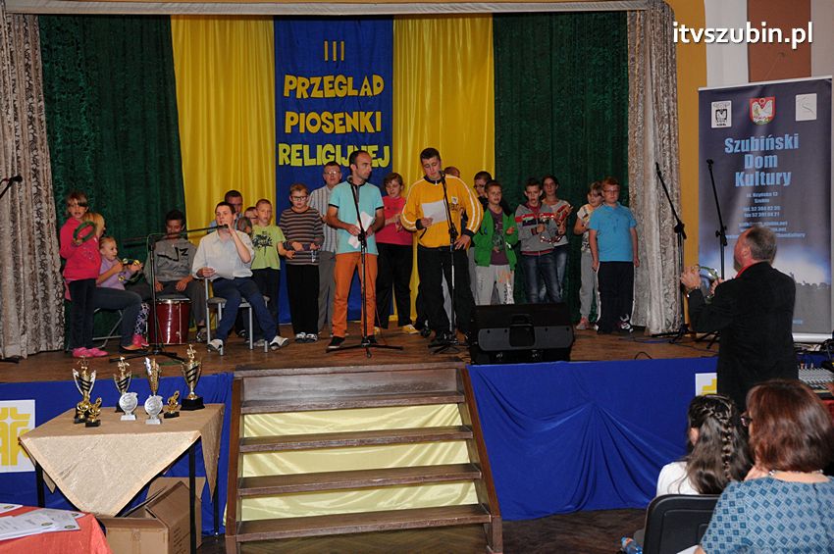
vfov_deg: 32.9
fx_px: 937
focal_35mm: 40
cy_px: 277
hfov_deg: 48.0
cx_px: 417
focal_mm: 27
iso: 800
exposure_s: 1/60
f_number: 5.6
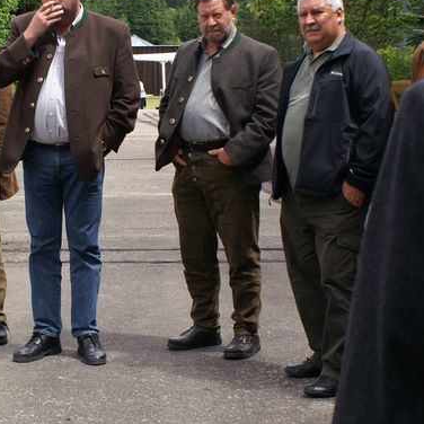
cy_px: 157
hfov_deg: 18.1
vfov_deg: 18.3
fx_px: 1315
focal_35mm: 95
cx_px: 61
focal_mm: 35
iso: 100
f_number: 10
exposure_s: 1/80
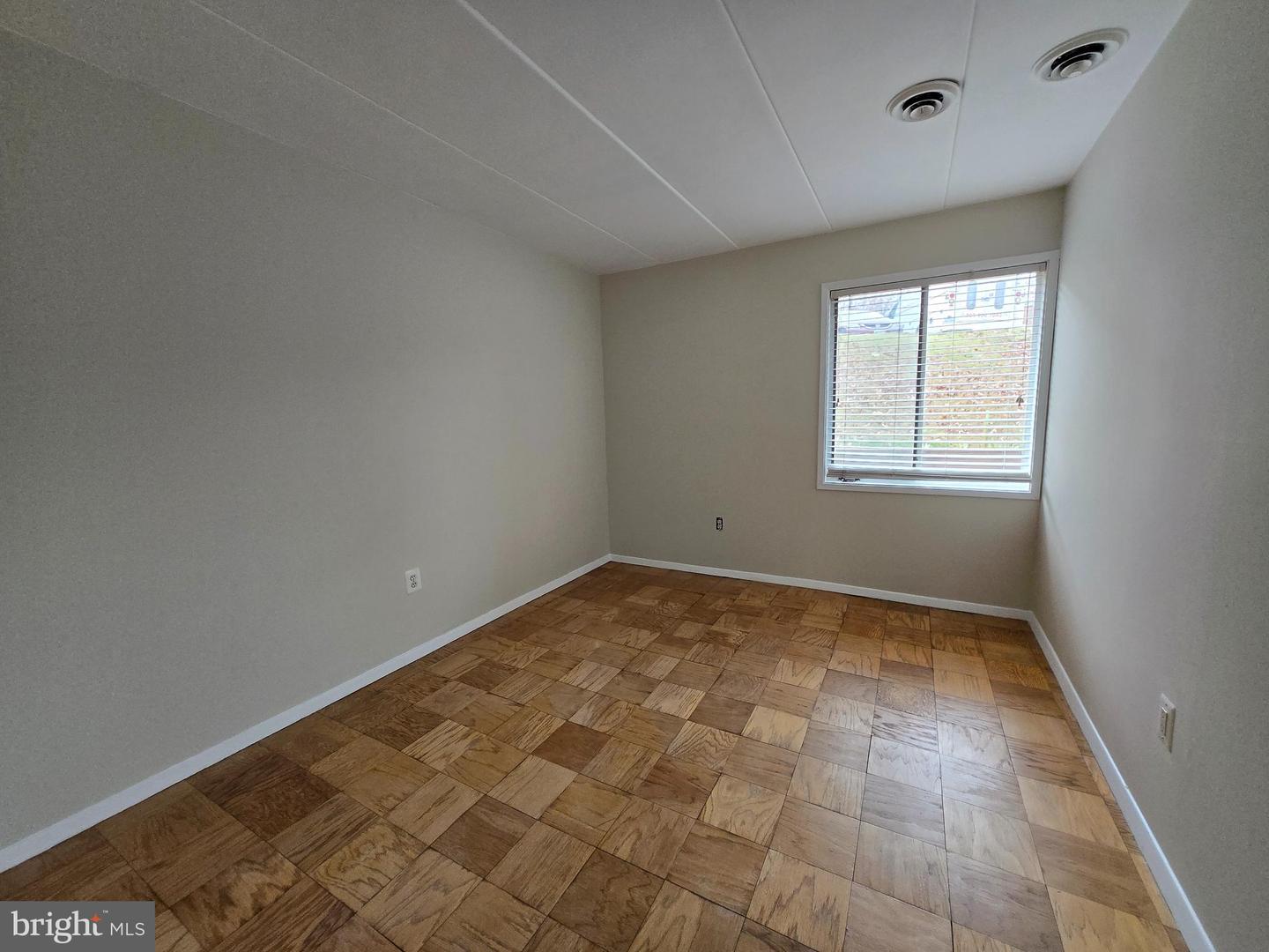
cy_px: 476
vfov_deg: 89.9
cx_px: 634
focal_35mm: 13
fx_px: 477
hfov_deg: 106.2
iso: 100
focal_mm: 1.7
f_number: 2.2
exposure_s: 1/60
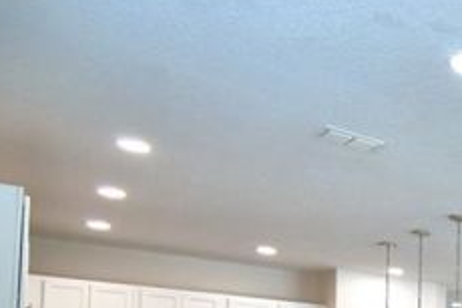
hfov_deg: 28.3
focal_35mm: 46
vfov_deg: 25.7
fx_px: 590
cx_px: 690
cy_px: 383
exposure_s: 1/125
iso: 220
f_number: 4.5
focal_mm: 10
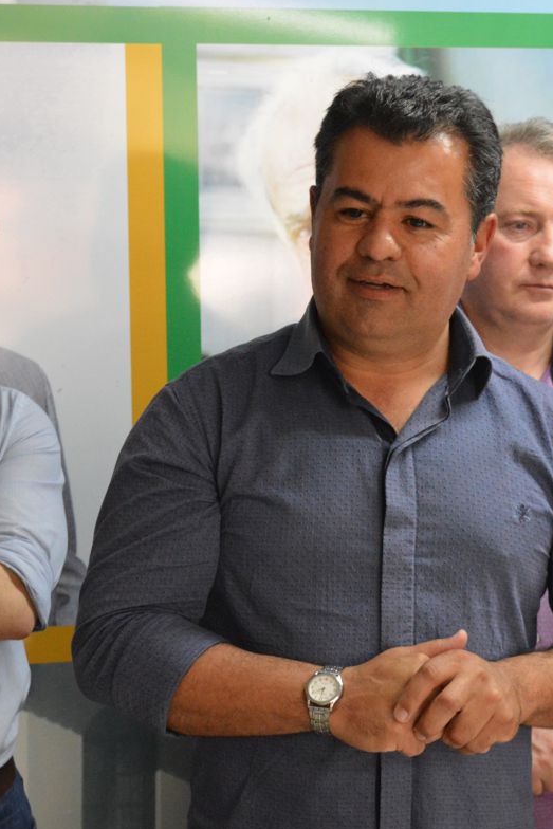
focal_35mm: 86
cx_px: 301
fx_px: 1981
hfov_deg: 15.9
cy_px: 395
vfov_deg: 23.6
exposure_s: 1/100
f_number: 8
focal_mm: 36
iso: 3200
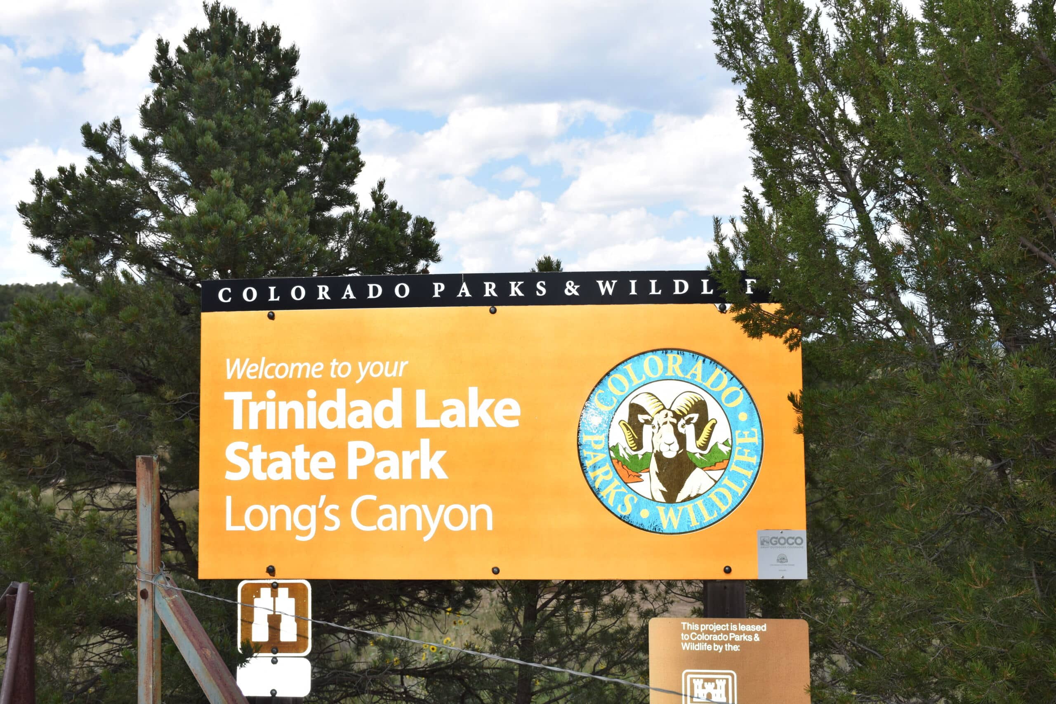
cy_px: 352
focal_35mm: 48
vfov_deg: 28.1
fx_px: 1408
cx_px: 528
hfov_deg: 41.1
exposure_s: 1/250
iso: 100
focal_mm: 32
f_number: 6.3
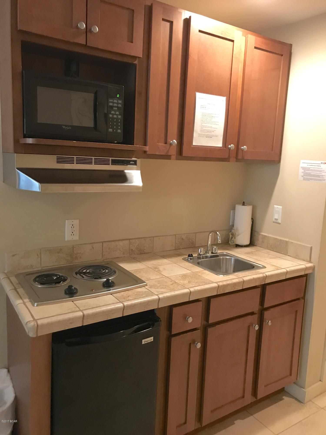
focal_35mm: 28
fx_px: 352
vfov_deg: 63.4
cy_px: 218
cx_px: 163
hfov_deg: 49.7
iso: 100
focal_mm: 3.99
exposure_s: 1/7
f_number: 1.8
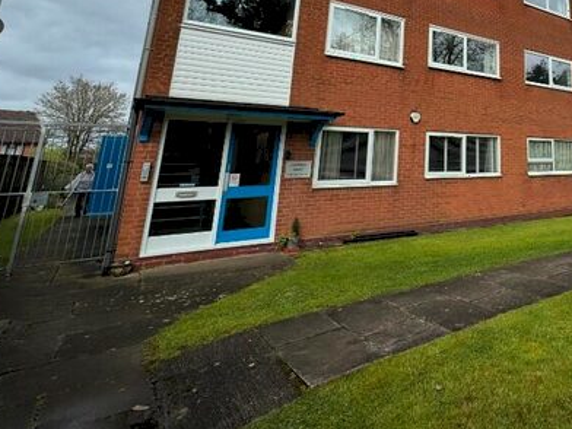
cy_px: 65
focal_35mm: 25
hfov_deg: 61.2
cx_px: 489
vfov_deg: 50.3
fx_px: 413
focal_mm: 2.22
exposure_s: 1/561
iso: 40
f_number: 2.2
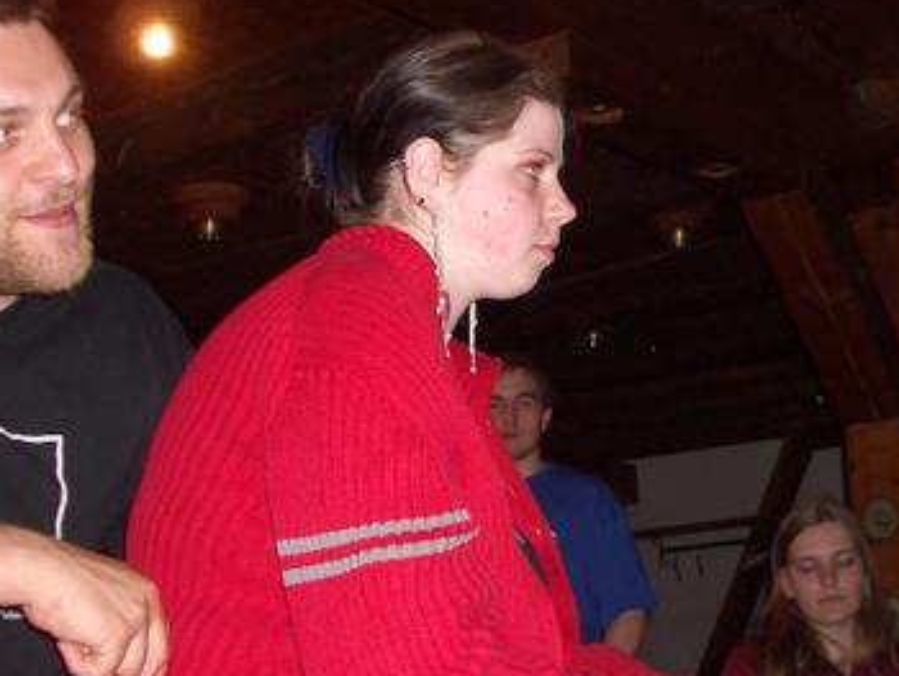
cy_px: 355
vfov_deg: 23.0
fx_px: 1663
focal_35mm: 64
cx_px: 593
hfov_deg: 30.0
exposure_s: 1/40
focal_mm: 5.8
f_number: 2.6
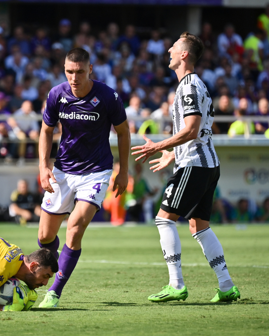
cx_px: 74
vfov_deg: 5.1
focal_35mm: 381
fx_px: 3791
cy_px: 168
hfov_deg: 4.1
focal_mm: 270
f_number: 4
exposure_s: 1/6400
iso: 400
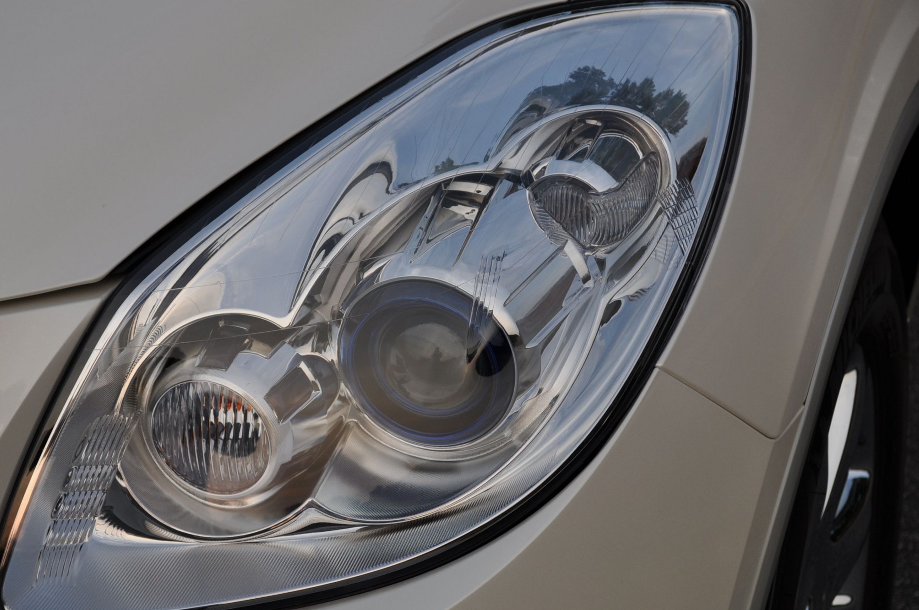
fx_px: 2209
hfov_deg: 23.5
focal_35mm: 87
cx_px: 397
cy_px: 321
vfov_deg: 15.7
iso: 200
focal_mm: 45
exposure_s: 1/160
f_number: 6.3
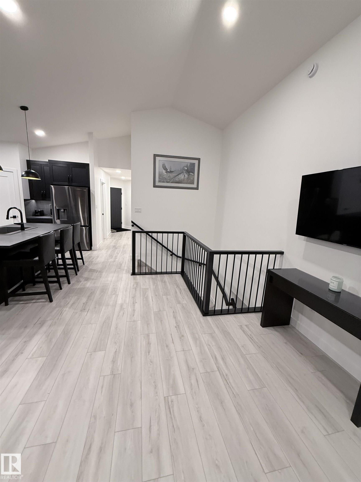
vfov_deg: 102.1
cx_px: 180
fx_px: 195
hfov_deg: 85.7
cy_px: 241
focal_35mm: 14
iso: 250
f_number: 2.2
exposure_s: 1/60
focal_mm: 2.22
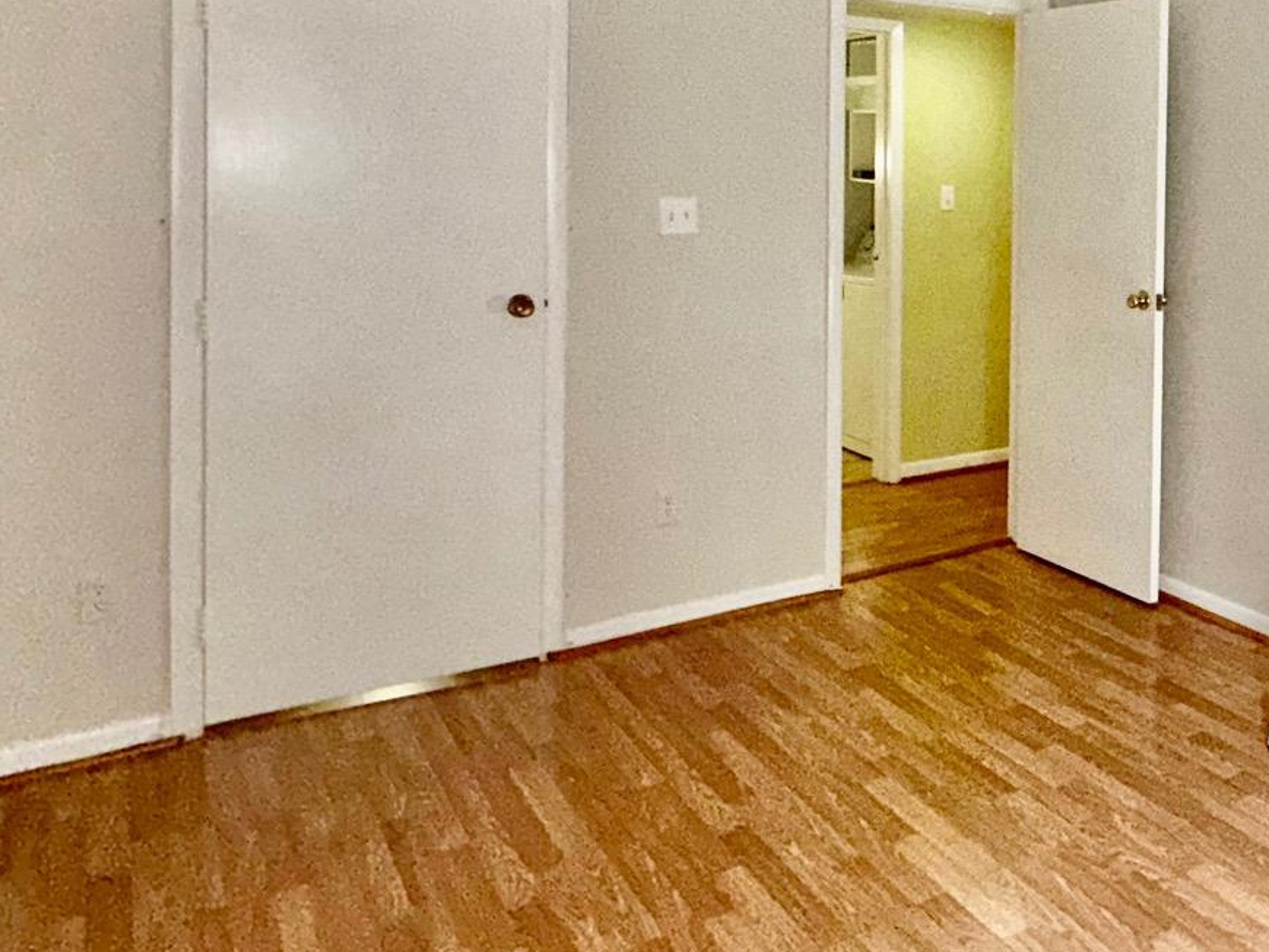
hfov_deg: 49.0
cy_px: 200
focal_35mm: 33
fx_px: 1210
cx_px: 1157
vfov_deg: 41.3
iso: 160
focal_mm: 2.22
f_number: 2.2
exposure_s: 1/60
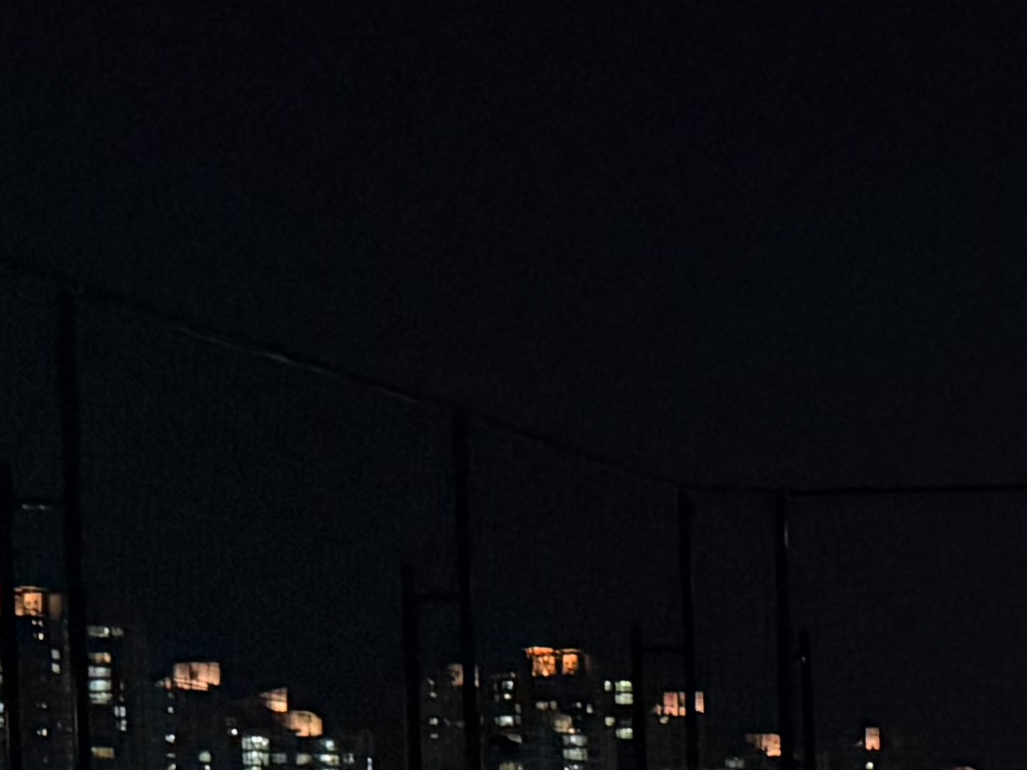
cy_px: 1179
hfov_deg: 12.5
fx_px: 3709
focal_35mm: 125
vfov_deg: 11.3
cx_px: 2446
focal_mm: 6.76
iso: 640
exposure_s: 1/60
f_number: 1.78
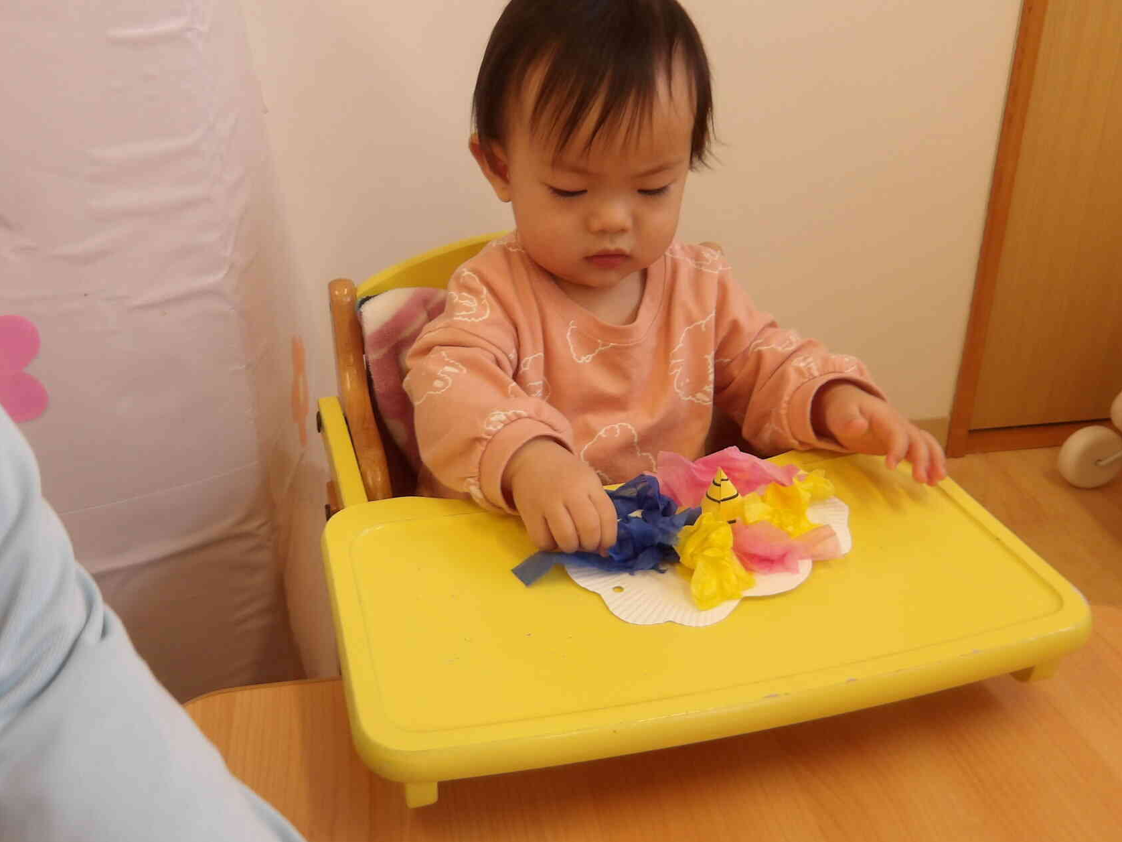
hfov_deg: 55.3
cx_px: 534
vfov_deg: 42.9
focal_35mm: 33
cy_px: 391
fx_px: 1070
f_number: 3
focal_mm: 4.9
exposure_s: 1/66
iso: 100
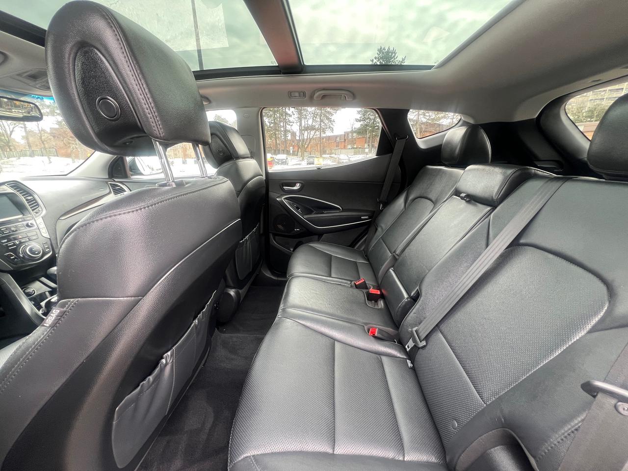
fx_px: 236
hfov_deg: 106.2
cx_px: 314
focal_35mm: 13
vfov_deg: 89.9
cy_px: 236
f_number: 1.8
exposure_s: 1/99
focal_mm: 1.57
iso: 125
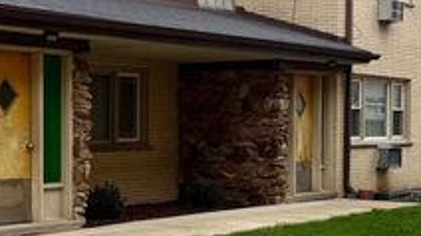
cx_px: 40
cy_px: 152
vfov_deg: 13.6
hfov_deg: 23.3
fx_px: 993
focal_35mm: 89
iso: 64
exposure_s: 1/2639
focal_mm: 5.96
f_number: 1.6
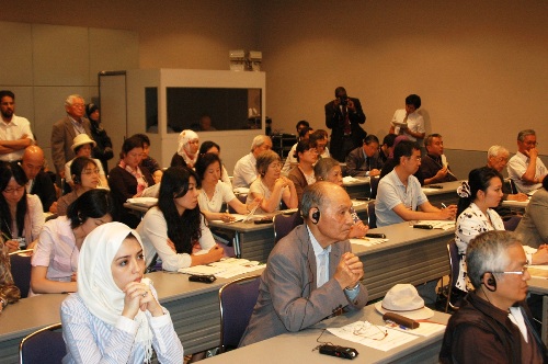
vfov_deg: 31.8
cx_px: 274
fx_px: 638
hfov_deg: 46.5
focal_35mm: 42
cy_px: 182
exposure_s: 1/60
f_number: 3.8
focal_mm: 28
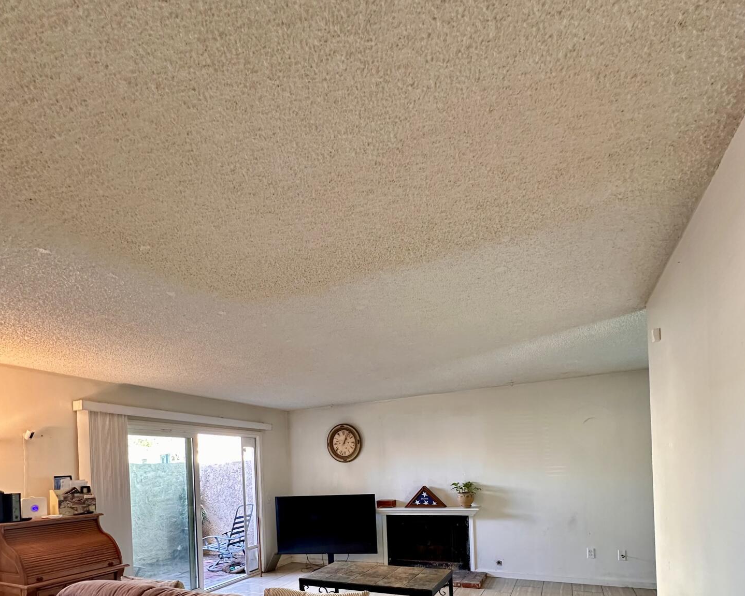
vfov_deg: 65.2
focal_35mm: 19
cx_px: 370
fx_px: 419
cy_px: 468
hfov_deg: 83.3
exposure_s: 1/60
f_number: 2.2
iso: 320
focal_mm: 2.22
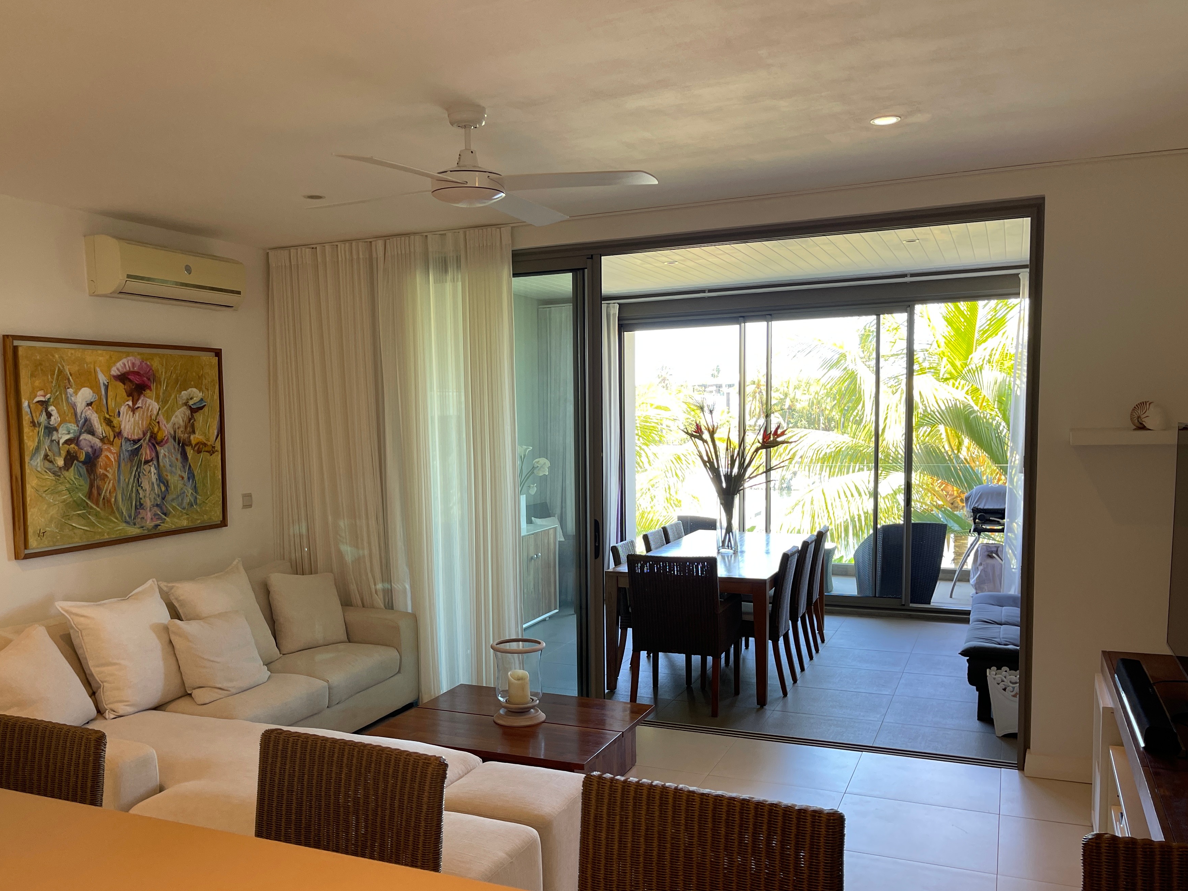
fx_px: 1030
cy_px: 510
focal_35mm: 30
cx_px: 531
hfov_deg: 59.8
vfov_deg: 46.7
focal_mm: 5.1
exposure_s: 1/100
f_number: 1.6
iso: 80
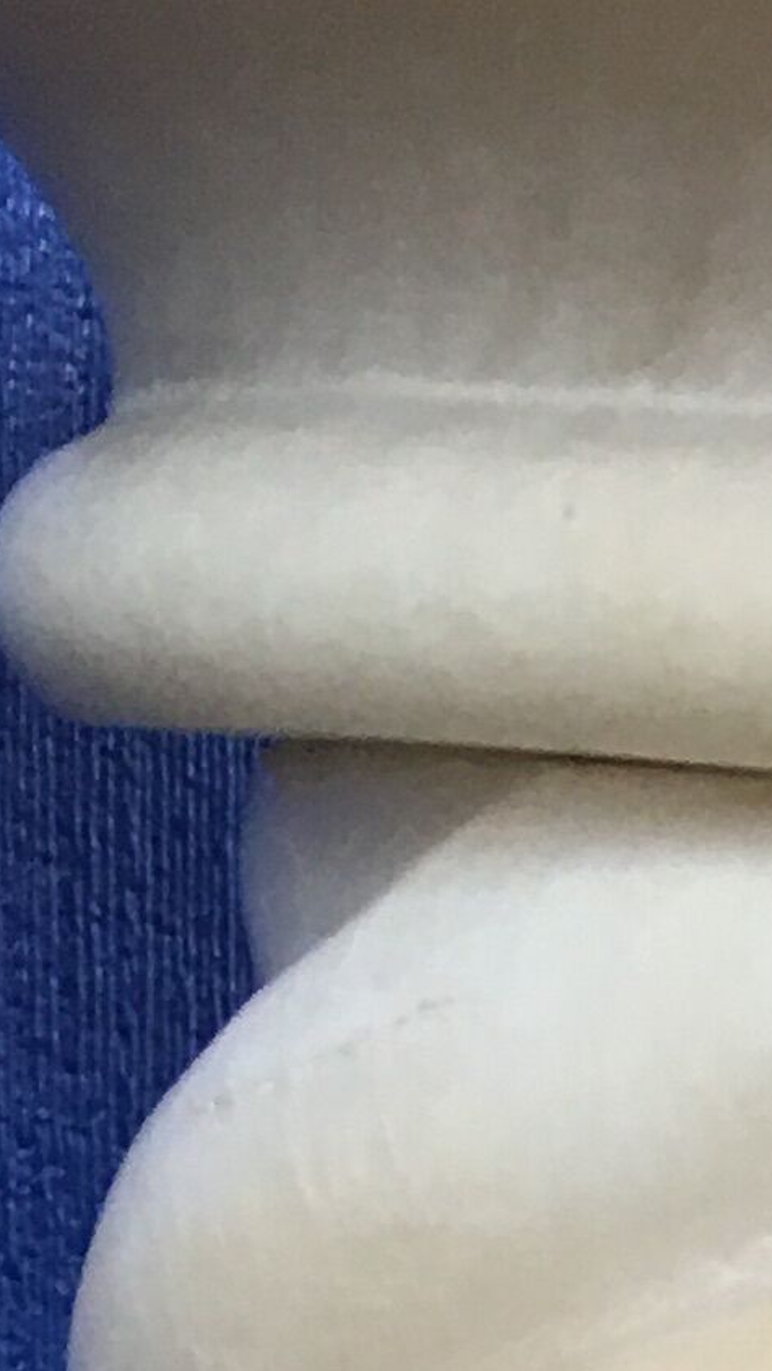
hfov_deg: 7.8
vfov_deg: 12.4
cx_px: 1251
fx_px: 5493
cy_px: 2807
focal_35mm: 151
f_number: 2.2
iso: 50
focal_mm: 4.15
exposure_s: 1/33
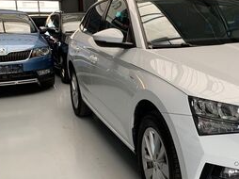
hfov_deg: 36.5
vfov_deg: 29.1
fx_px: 345
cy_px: 90
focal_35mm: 50
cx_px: 200
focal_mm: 4.25
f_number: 1.8
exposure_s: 1/122
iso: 50
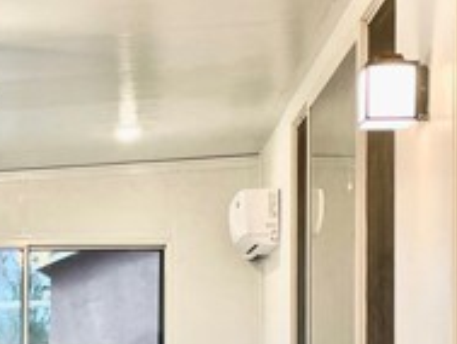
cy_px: 305
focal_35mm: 88
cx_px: -36
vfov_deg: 16.6
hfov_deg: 21.2
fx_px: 1163
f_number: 1.6
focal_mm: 4.2
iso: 125
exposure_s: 1/120
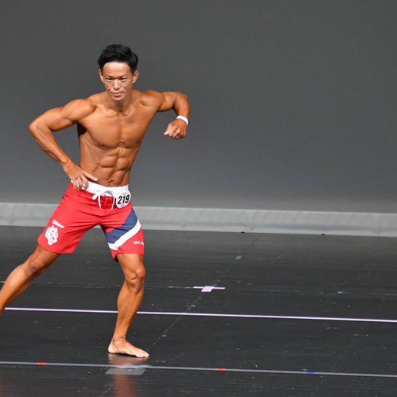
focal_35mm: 481
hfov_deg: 3.6
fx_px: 6241
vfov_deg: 3.6
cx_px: 173
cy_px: 198
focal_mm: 250
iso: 5000
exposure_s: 1/400
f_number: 5.6
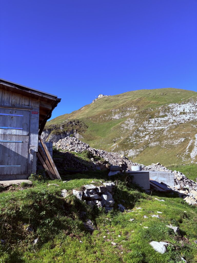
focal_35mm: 26
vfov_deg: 67.3
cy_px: 132
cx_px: 98
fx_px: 197
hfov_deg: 53.1
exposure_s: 1/2012
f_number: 1.6
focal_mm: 5.96
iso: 50
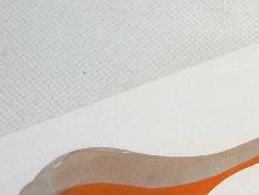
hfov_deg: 20.8
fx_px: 667
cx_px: 295
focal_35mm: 89
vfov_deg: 16.5
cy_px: 165
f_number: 2.8
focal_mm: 5.5
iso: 100
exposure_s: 1/40
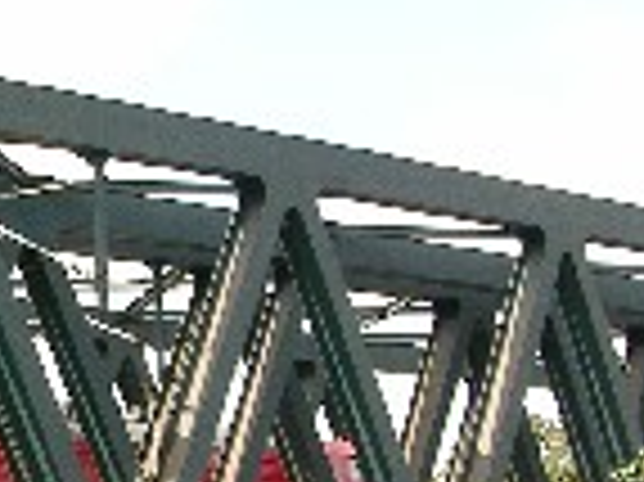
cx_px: -288
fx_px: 2825
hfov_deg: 12.4
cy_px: 471
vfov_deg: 9.7
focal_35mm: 152
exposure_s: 1/87.5
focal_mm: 8.9
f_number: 6.3
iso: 50
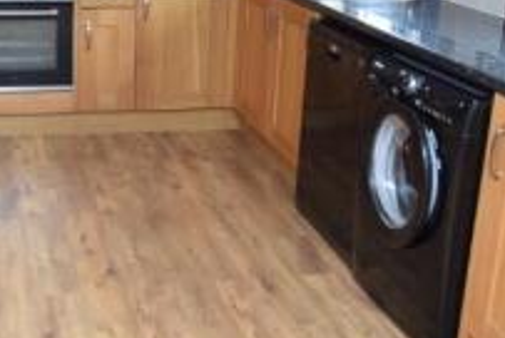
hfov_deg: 33.8
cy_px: 116
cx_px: 134
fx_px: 815
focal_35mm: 58
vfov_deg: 23.4
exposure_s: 1/60
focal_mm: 12
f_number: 4
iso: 1000
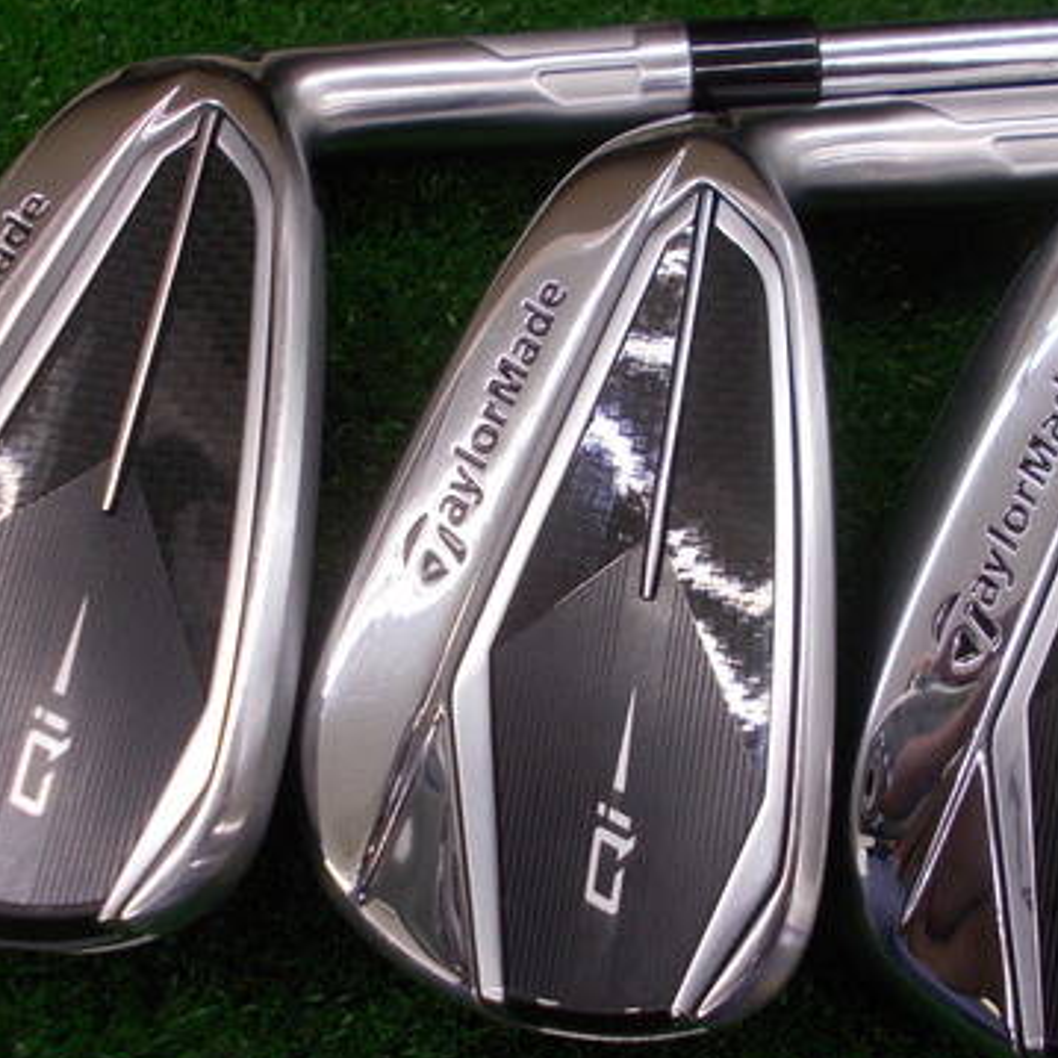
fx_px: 1418
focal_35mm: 41
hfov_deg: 40.8
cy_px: 581
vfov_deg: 40.9
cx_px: 601
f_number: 3.2
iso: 140
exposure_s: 1/25
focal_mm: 4.6
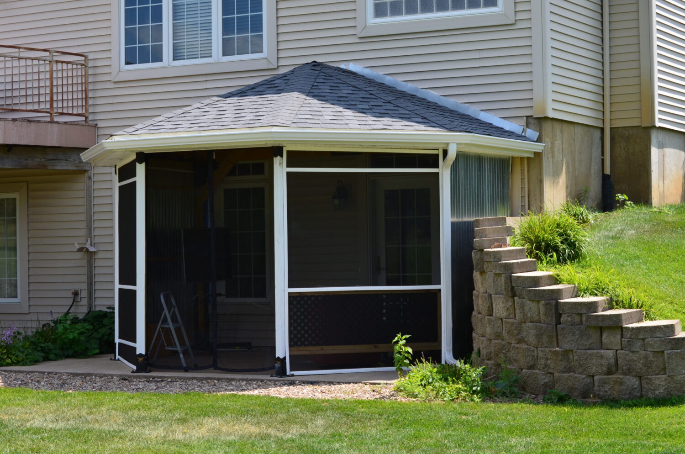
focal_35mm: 82
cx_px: 342
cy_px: 227
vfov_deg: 16.5
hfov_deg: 24.7
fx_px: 1567
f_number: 10
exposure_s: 1/250
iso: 360
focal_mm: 55
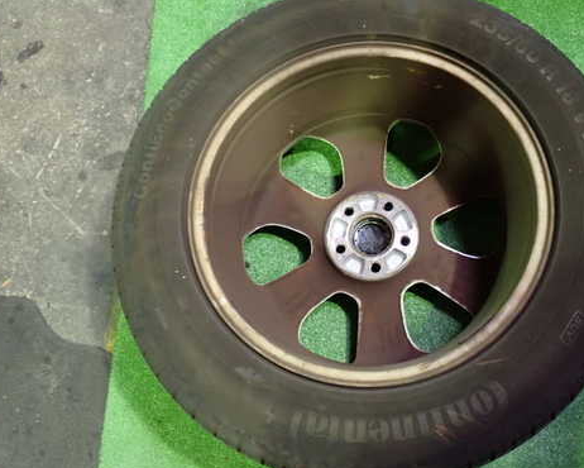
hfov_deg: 47.7
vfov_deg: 39.2
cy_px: 223
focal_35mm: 38
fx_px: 657
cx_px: 341
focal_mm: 5.4
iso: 800
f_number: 2.3
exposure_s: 1/20
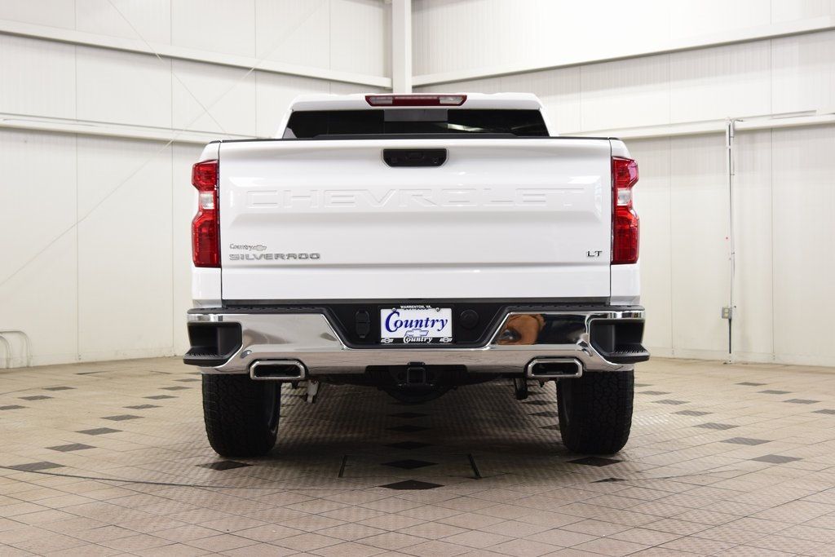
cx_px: 418
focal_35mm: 52
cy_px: 278
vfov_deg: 25.8
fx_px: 1218
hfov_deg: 37.8
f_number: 7.1
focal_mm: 35
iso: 800
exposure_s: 1/30
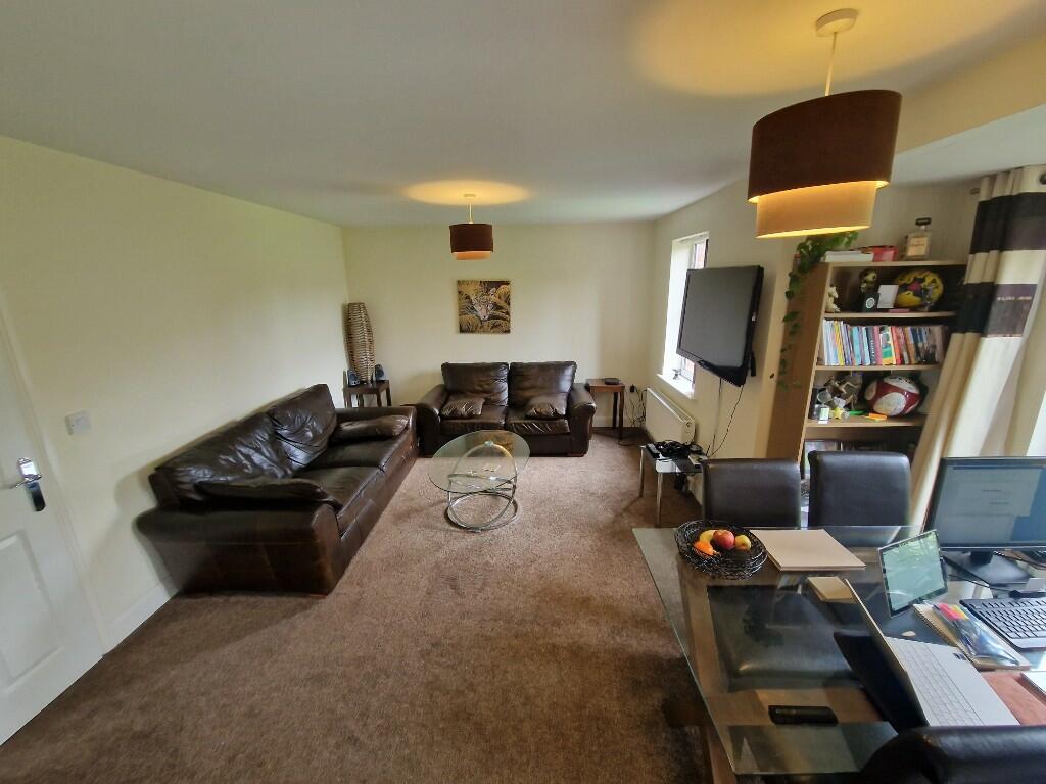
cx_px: 523
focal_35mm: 13
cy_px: 392
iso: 160
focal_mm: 2.2
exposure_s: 1/50
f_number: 2.2
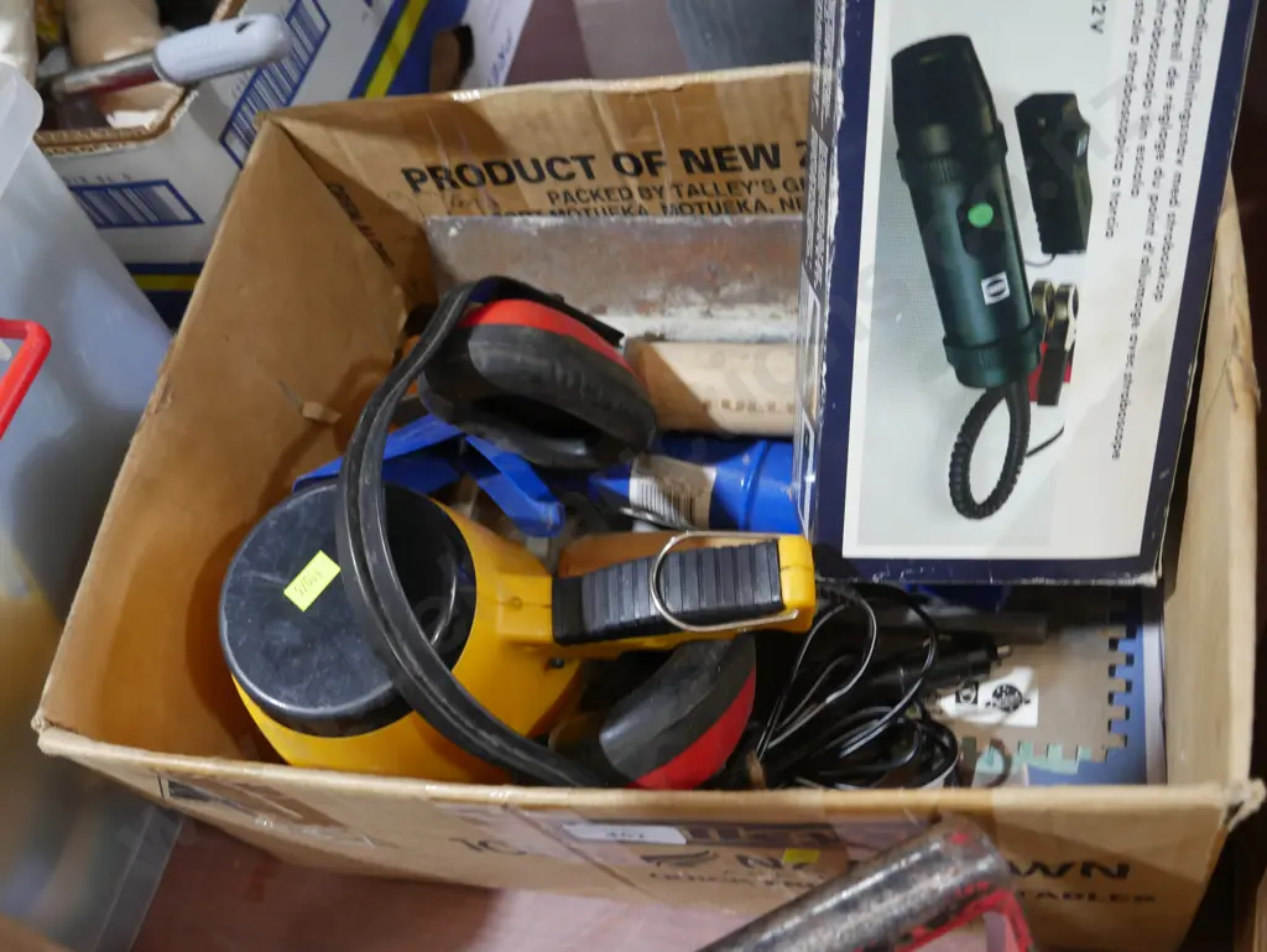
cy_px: 476
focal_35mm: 36
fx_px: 1318
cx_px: 634
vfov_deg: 39.7
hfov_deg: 51.3
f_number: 4
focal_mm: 18
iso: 640
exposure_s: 1/60
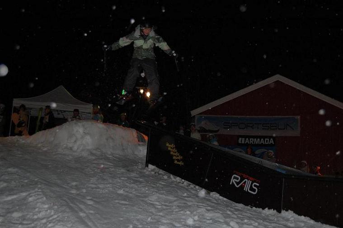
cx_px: 172
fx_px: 542
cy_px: 114
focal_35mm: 57
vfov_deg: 23.7
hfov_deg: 35.1
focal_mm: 38
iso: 400
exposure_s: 1/60
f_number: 4.8
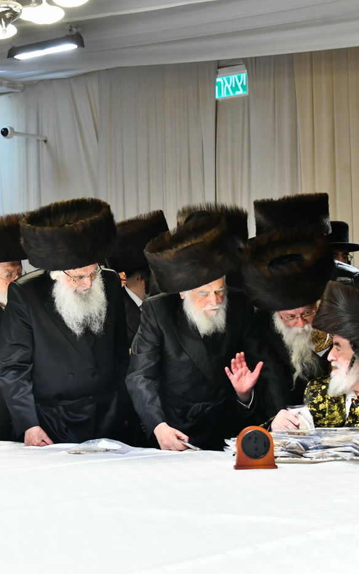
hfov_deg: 16.1
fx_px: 1251
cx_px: 46
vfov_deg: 25.8
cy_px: 288
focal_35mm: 80
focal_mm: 52
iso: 2000
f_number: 5.6
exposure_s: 1/125
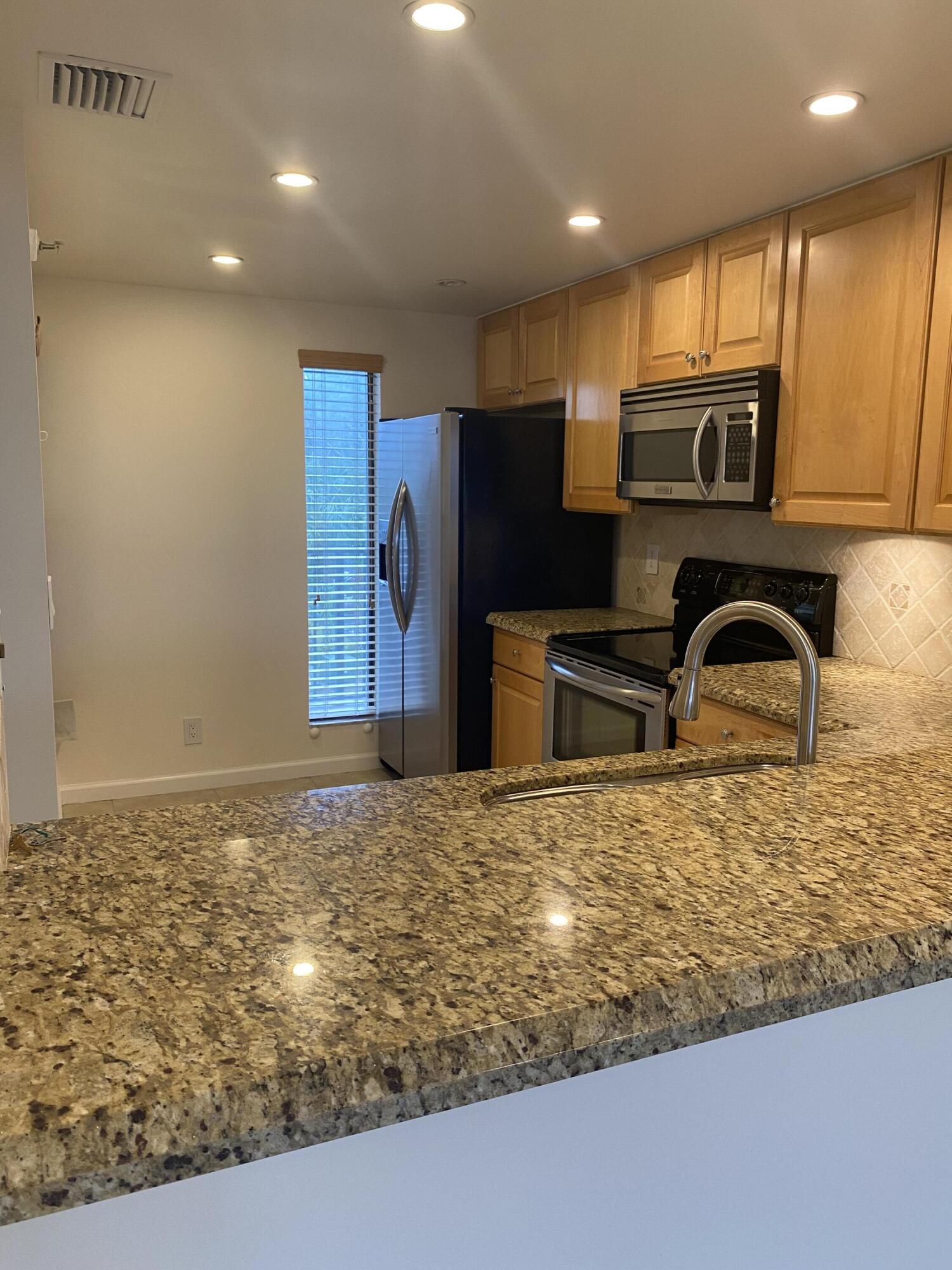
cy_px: 635
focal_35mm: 26
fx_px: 953
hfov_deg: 53.1
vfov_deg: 67.3
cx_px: 476
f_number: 1.8
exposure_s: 1/60
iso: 100
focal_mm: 4.25
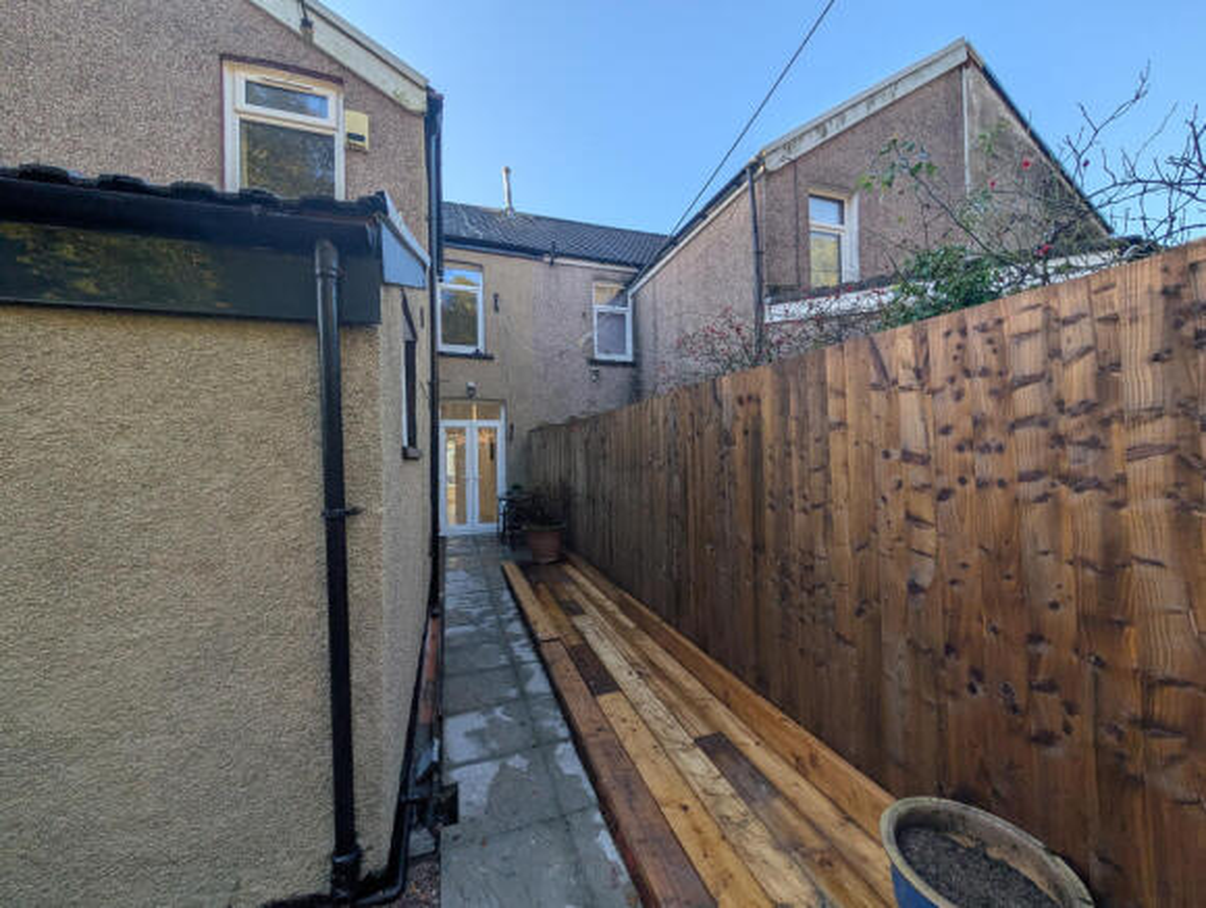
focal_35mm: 12
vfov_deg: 94.7
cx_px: 603
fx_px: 419
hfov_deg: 110.4
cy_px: 454
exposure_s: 1/623
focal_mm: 2.02
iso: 51
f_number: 1.7
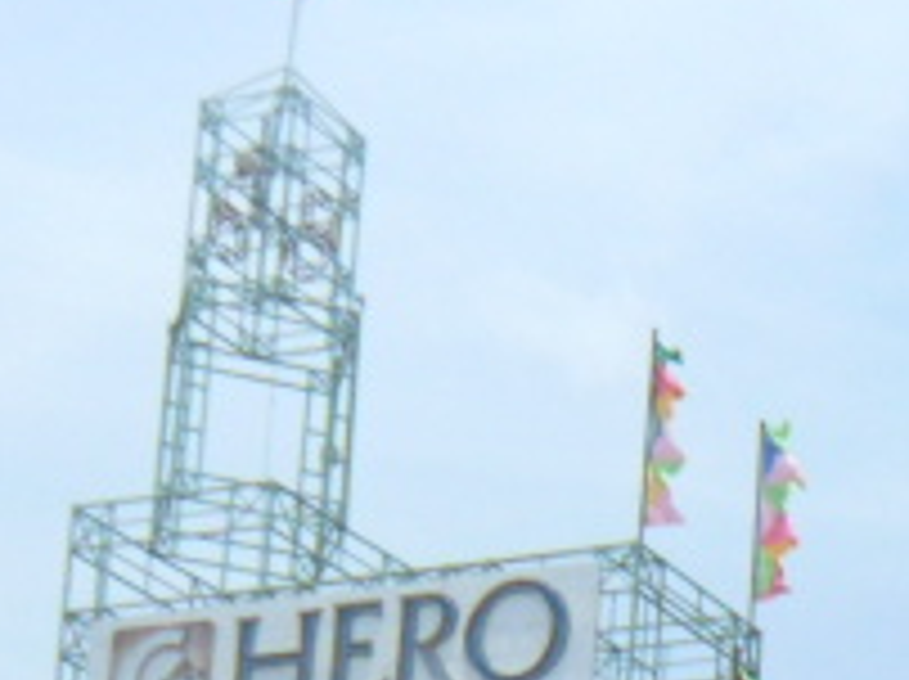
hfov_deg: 13.2
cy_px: 1410
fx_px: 3593
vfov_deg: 9.9
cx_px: 1566
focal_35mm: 137
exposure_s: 1/250
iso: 100
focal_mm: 4.9
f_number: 8.9
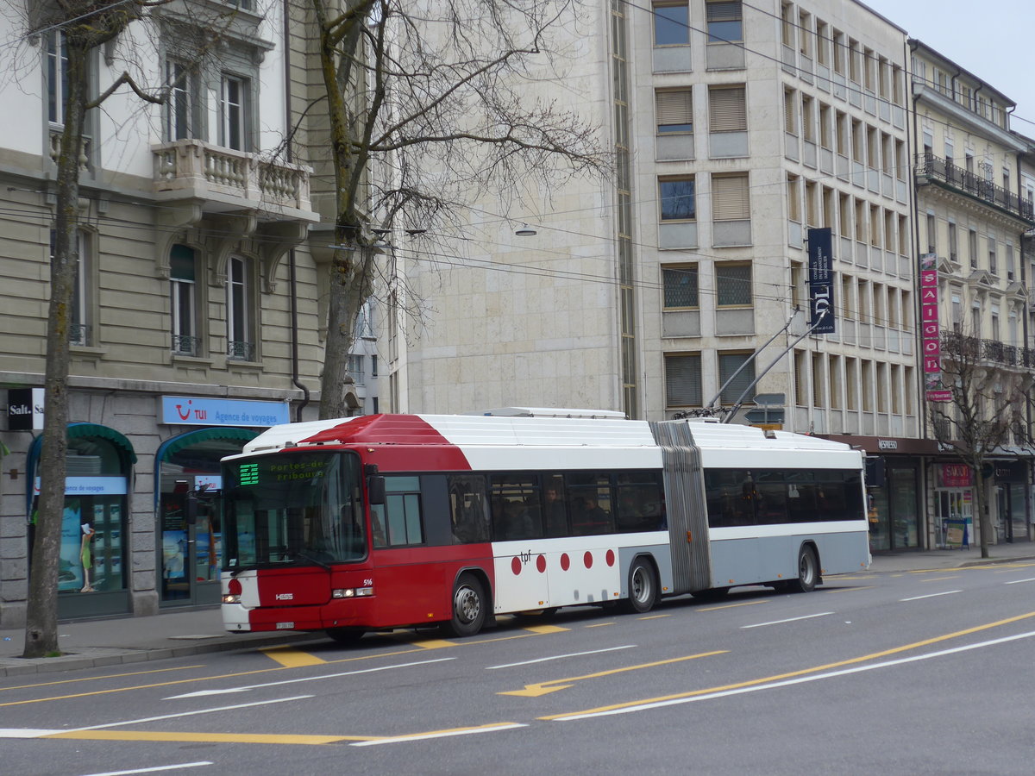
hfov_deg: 27.8
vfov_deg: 21.0
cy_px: 388
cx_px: 518
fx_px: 2093
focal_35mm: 70
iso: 80
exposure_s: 1/250
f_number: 4.1
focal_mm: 14.2
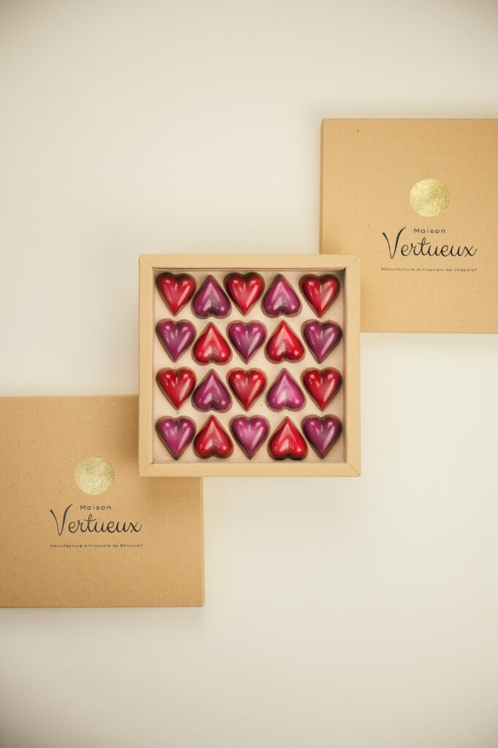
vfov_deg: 31.4
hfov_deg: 21.2
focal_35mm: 64
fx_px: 1329
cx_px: 249
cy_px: 374
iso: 100
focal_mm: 64
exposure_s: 1/80
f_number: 4
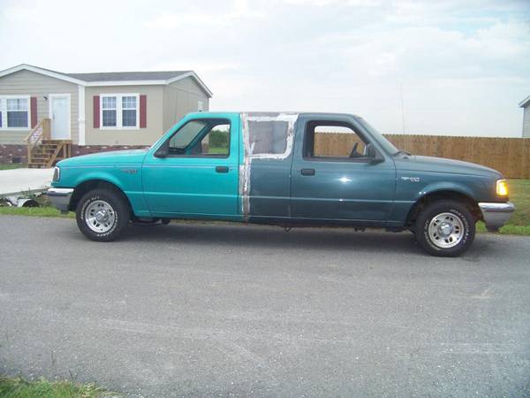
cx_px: 265
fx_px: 551
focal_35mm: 36
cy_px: 199
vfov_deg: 39.7
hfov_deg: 51.4
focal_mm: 5.85
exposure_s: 1/400
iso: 68
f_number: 2.8
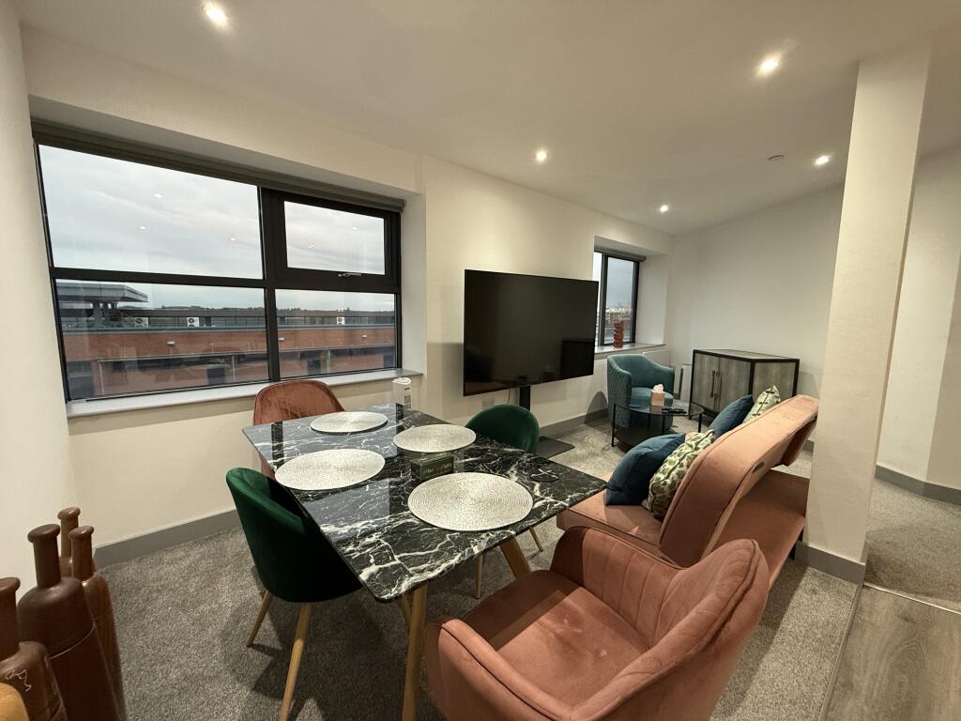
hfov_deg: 102.1
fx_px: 389
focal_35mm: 14
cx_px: 480
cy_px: 360
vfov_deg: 85.7
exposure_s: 1/60
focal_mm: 2.22
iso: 400
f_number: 2.2
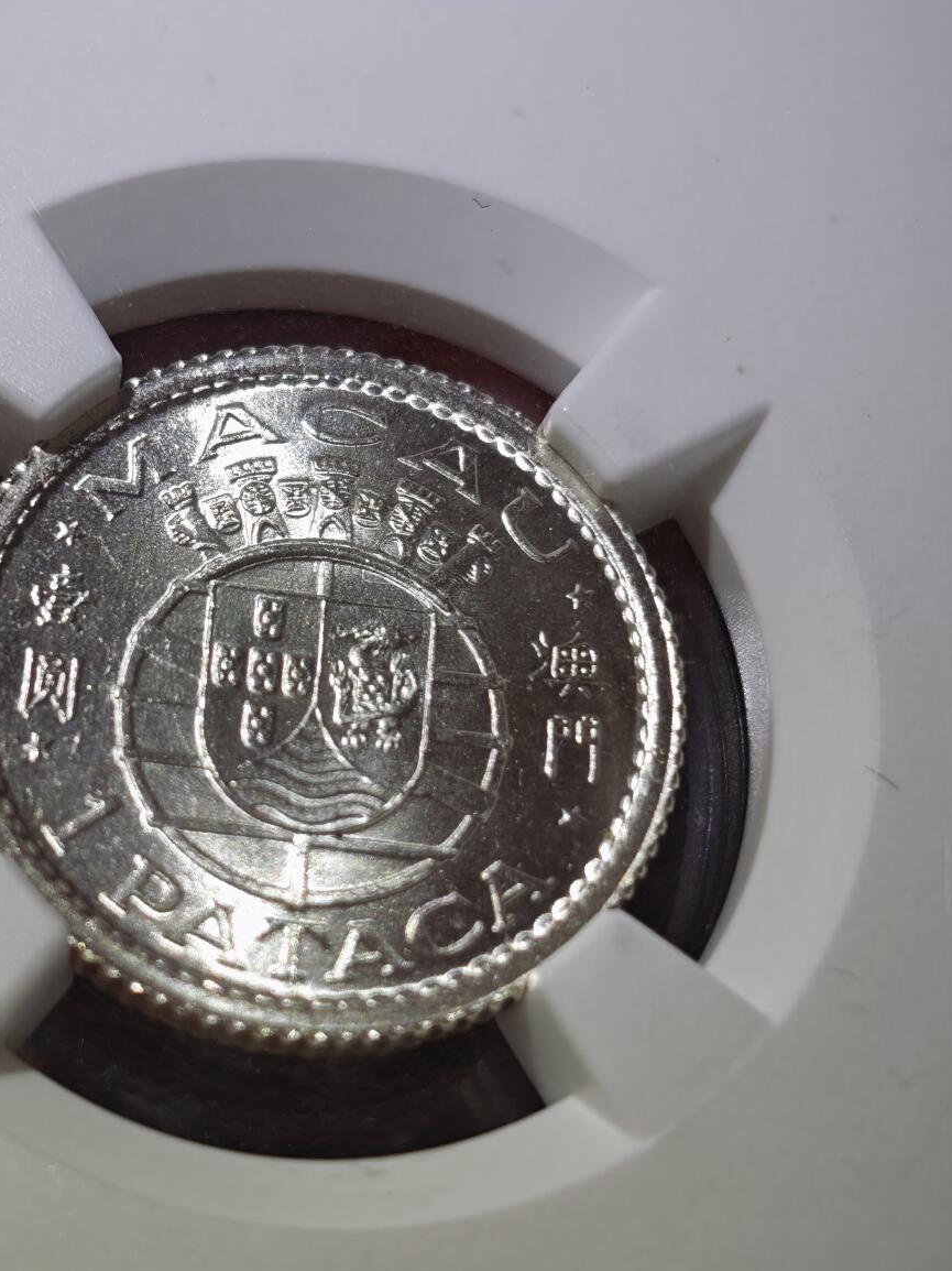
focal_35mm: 78
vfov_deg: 25.0
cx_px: 353
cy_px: 594
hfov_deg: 18.9
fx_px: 2861
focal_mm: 5.85
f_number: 1.63
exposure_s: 1/100
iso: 50
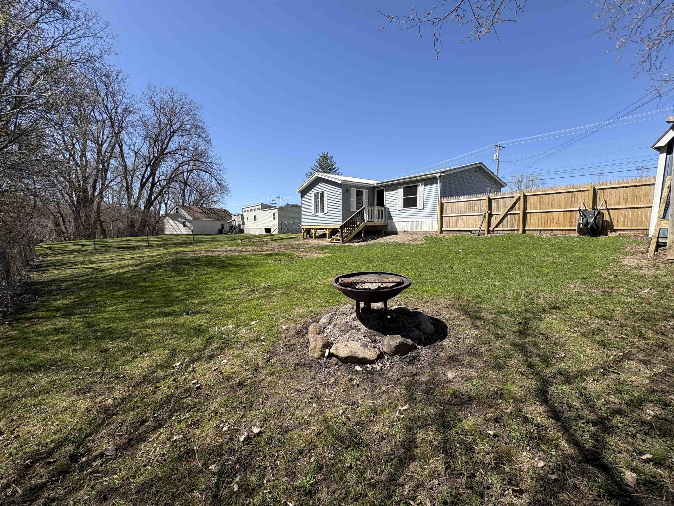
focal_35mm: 14
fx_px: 273
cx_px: 337
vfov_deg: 85.7
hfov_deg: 102.1
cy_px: 253
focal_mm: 2.22
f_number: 2.2
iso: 50
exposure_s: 1/1600
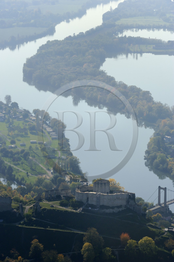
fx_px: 1017
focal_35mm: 140
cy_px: 131
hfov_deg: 9.8
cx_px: 87
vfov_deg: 14.7
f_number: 13
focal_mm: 140
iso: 400
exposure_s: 1/800
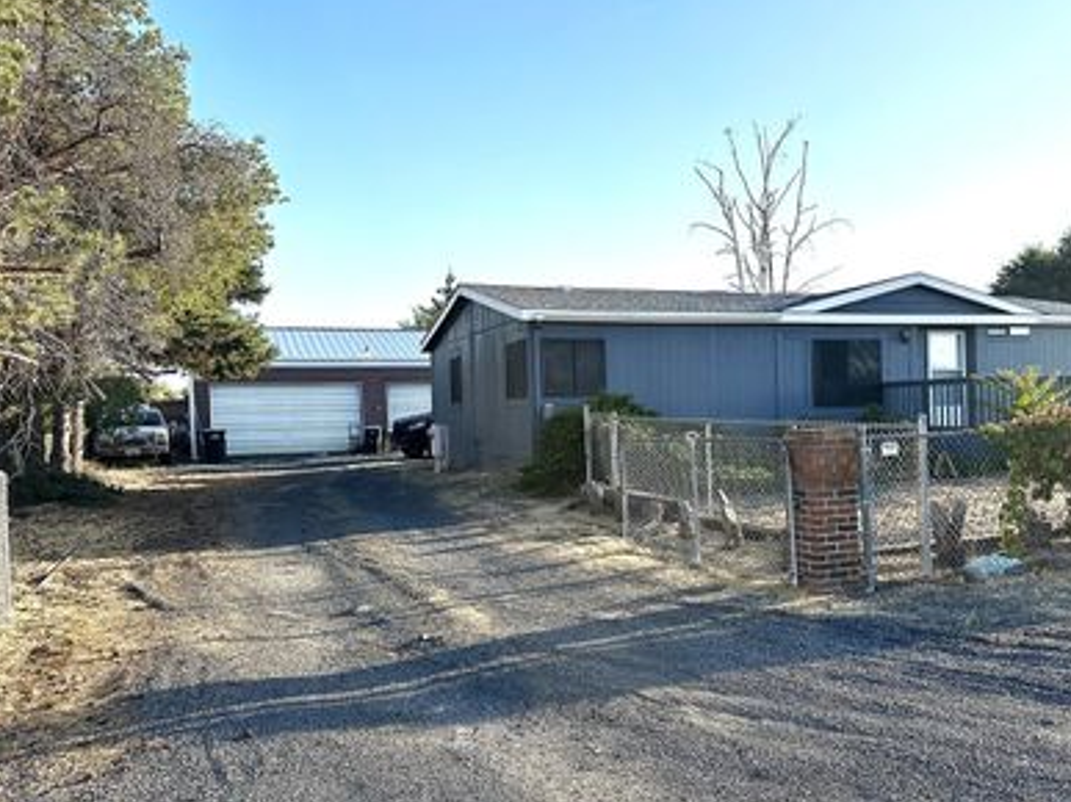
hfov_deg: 57.9
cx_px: 639
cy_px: 394
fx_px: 959
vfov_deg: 45.4
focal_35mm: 31
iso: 80
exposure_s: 1/3247
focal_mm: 6.86
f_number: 1.78
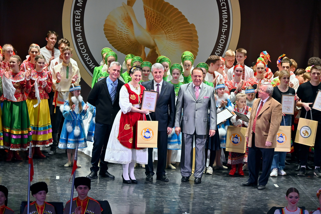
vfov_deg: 8.3
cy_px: 107
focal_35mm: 165
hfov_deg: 12.5
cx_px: 160
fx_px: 1471
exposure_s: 1/125
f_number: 5.6
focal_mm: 110
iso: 800
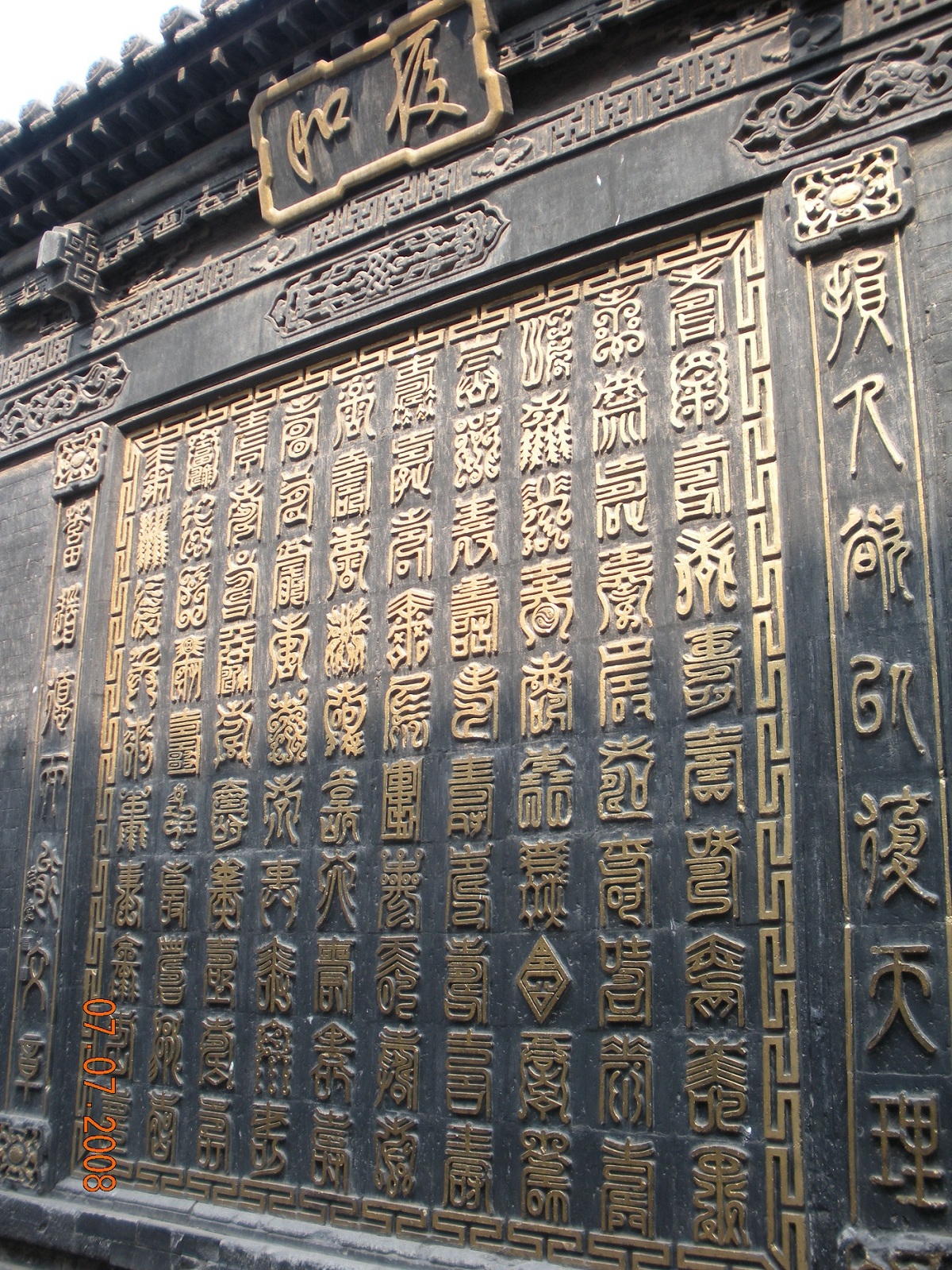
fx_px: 1320
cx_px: 476
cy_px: 635
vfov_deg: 51.3
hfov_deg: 39.7
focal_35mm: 36
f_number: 3.5
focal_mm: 6.3
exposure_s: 1/99.3
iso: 64
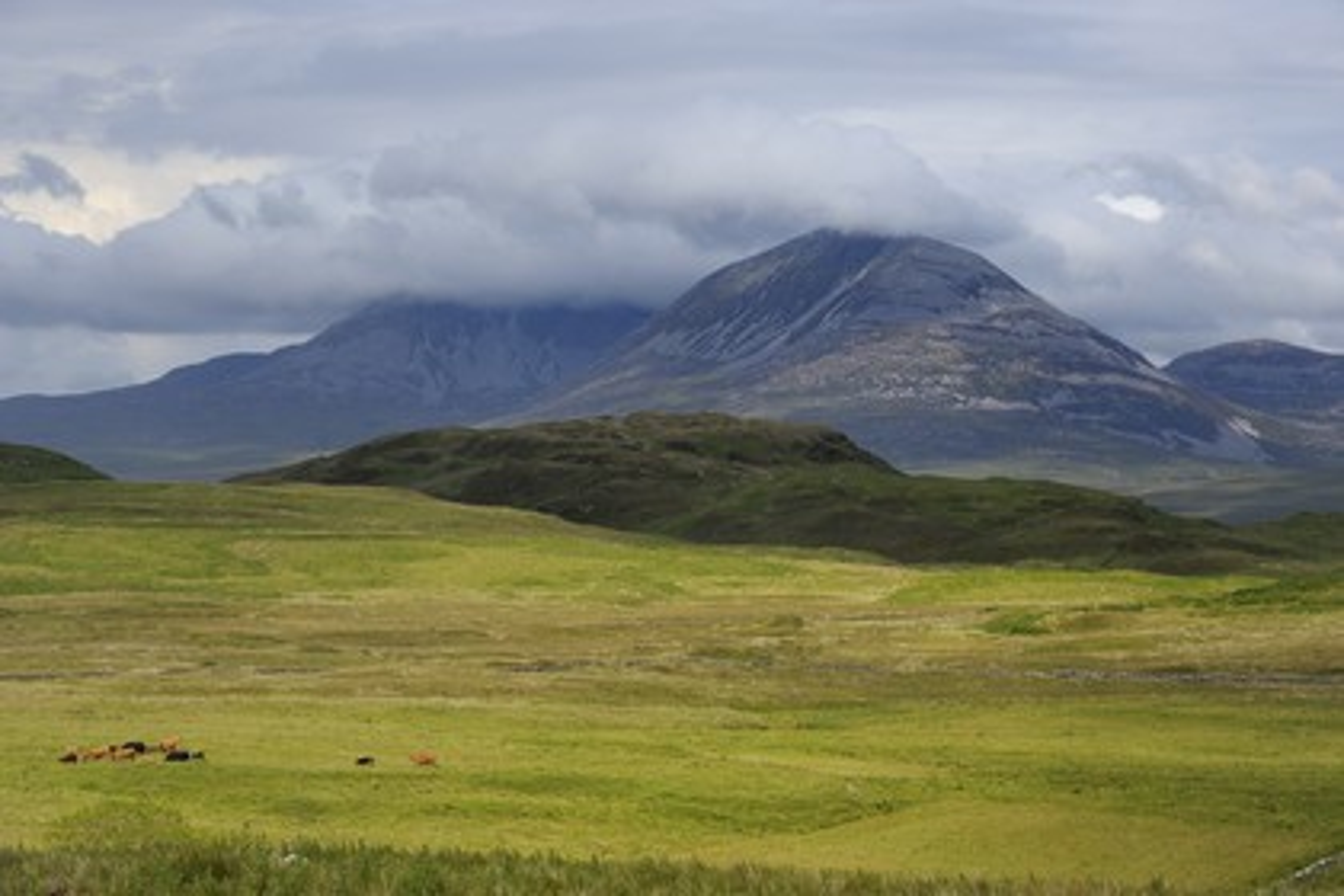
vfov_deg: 11.0
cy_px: 448
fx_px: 4666
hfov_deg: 16.4
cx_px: 672
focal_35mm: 125
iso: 200
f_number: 11
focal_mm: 125
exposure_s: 1/320
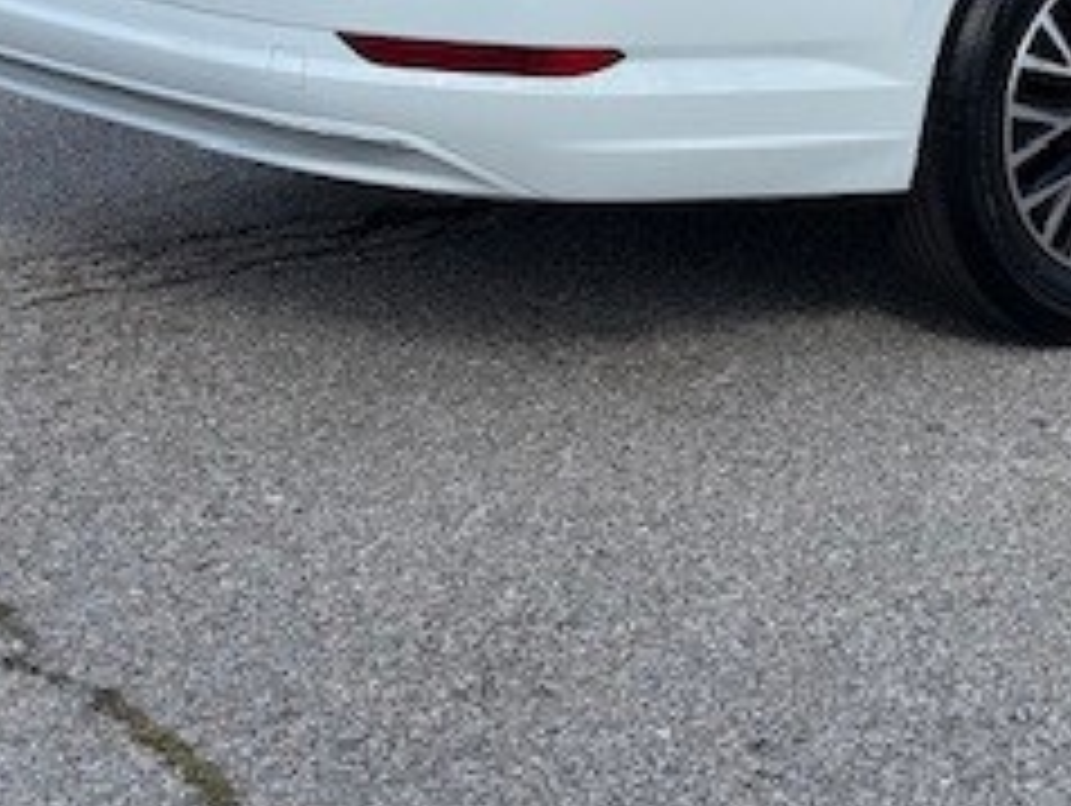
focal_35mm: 129
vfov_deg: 11.2
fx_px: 3995
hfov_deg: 15.0
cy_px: -221
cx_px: 1089
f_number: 1.78
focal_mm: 6.76
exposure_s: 1/4587
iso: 80
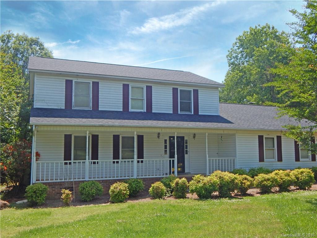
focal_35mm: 34
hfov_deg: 54.0
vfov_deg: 41.8
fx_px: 311
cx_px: 158
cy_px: 119
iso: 125
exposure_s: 1/800
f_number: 3.3
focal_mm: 6.1
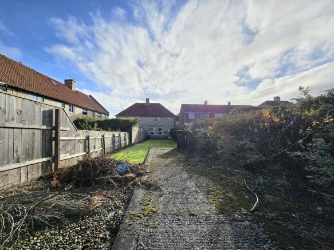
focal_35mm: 13
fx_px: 125
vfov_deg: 89.9
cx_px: 167
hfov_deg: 106.2
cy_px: 125
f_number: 2.2
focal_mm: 2.2
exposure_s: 1/5000
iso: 50
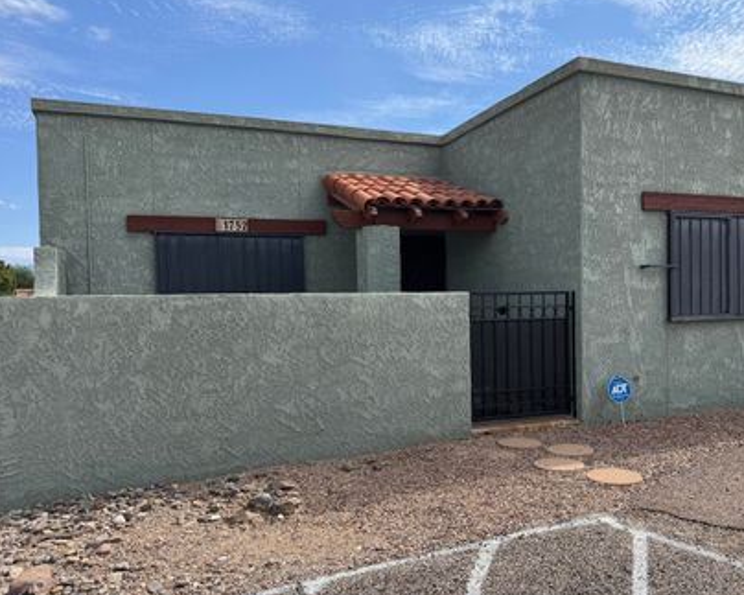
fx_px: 638
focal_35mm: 29
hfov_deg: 60.2
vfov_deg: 49.9
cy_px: 320
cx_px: 425
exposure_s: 1/4310
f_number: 1.78
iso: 80
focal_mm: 6.76
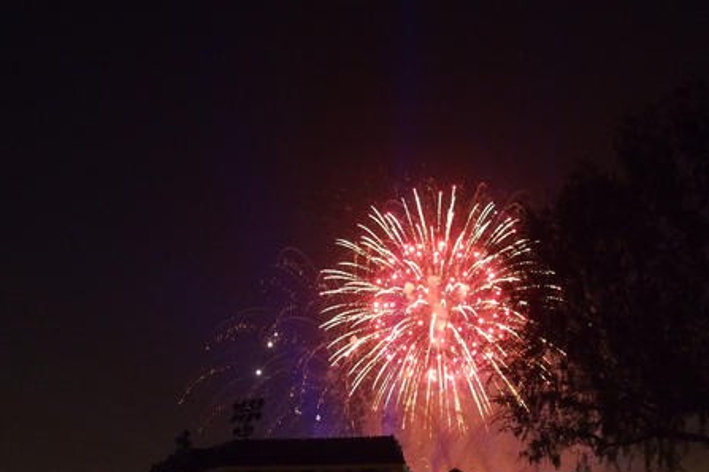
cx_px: 354
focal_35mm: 44
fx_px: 866
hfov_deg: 44.5
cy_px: 266
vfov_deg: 30.5
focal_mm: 9
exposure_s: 1/10
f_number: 2.8
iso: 1600
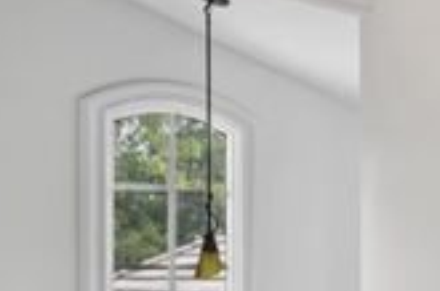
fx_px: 731
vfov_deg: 21.6
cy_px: 298
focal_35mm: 60
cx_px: 705
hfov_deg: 24.0
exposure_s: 1/15
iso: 400
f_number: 8
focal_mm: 14
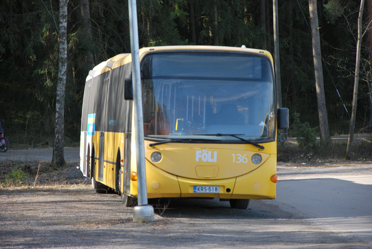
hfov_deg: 13.0
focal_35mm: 158
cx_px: 186
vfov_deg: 8.7
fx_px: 1629
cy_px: 124
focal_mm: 105
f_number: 5.6
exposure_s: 1/250
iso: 200
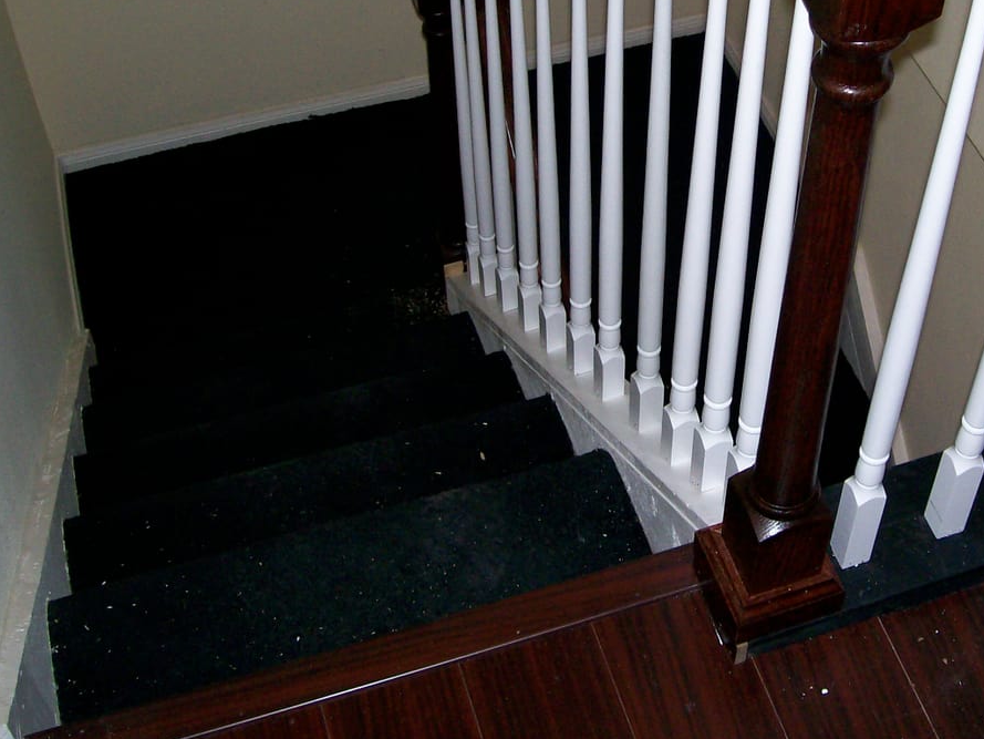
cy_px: 196
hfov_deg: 35.3
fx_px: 1535
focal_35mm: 54
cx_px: 629
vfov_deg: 26.7
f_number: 2.7
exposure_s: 1/64
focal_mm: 6
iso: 140
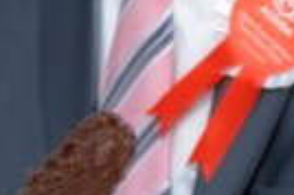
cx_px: 507
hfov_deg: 3.6
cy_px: 39
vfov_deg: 2.4
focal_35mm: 574
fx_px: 4682
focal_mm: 80
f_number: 6.3
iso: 500
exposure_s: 1/60
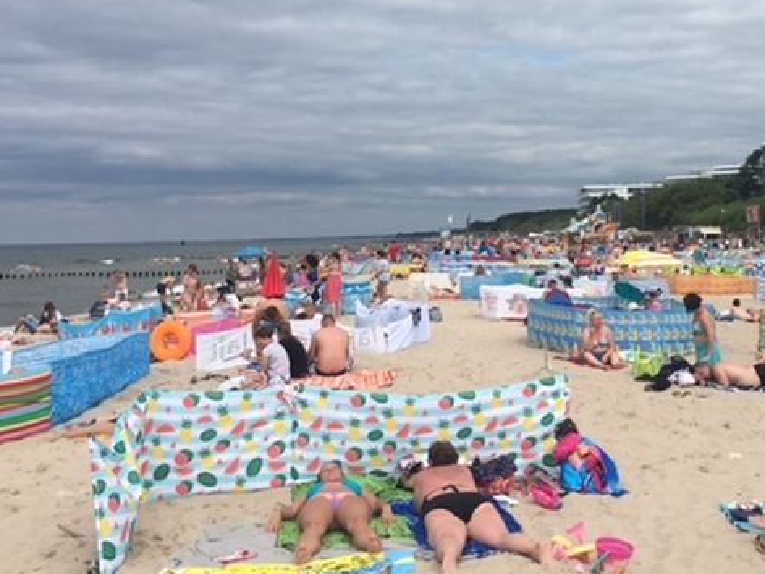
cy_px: 179
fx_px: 1083
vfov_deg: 29.4
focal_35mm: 49
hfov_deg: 38.0
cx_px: 566
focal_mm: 4.15
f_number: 2.2
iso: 25
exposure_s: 1/2079
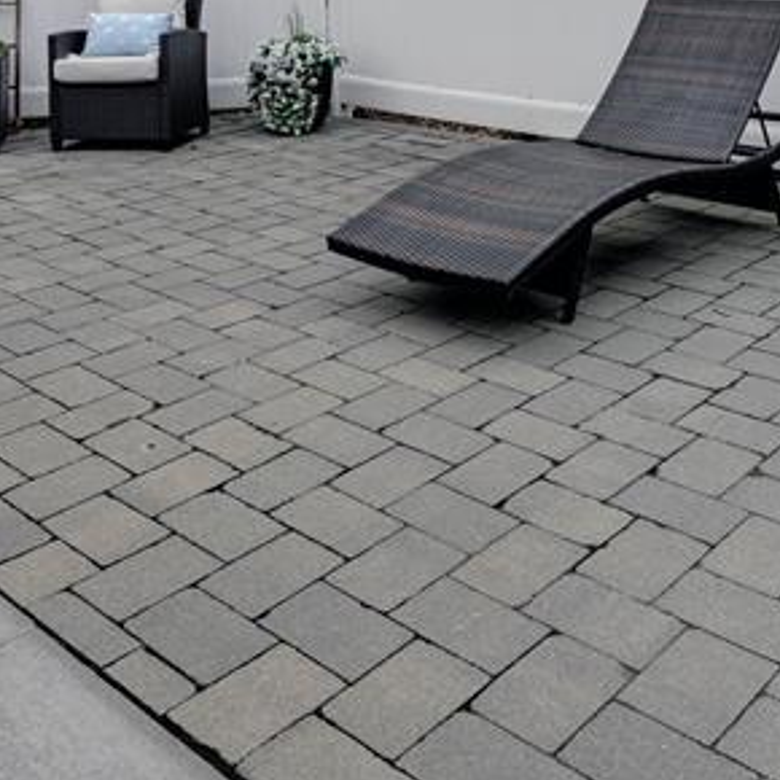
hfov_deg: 37.6
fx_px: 1147
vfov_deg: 33.2
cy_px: -59
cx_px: 382
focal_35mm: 45
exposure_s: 1/80
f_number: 9
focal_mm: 15
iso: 200
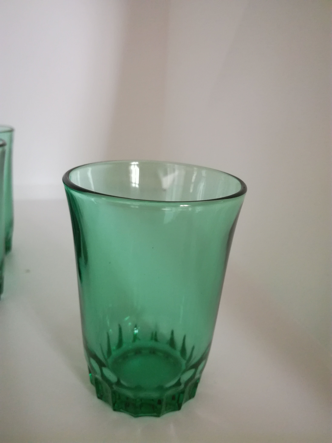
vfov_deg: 65.3
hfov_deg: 51.4
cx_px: 166
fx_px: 345
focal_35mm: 27
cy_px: 222
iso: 320
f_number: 2
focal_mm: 3.79
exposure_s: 1/24
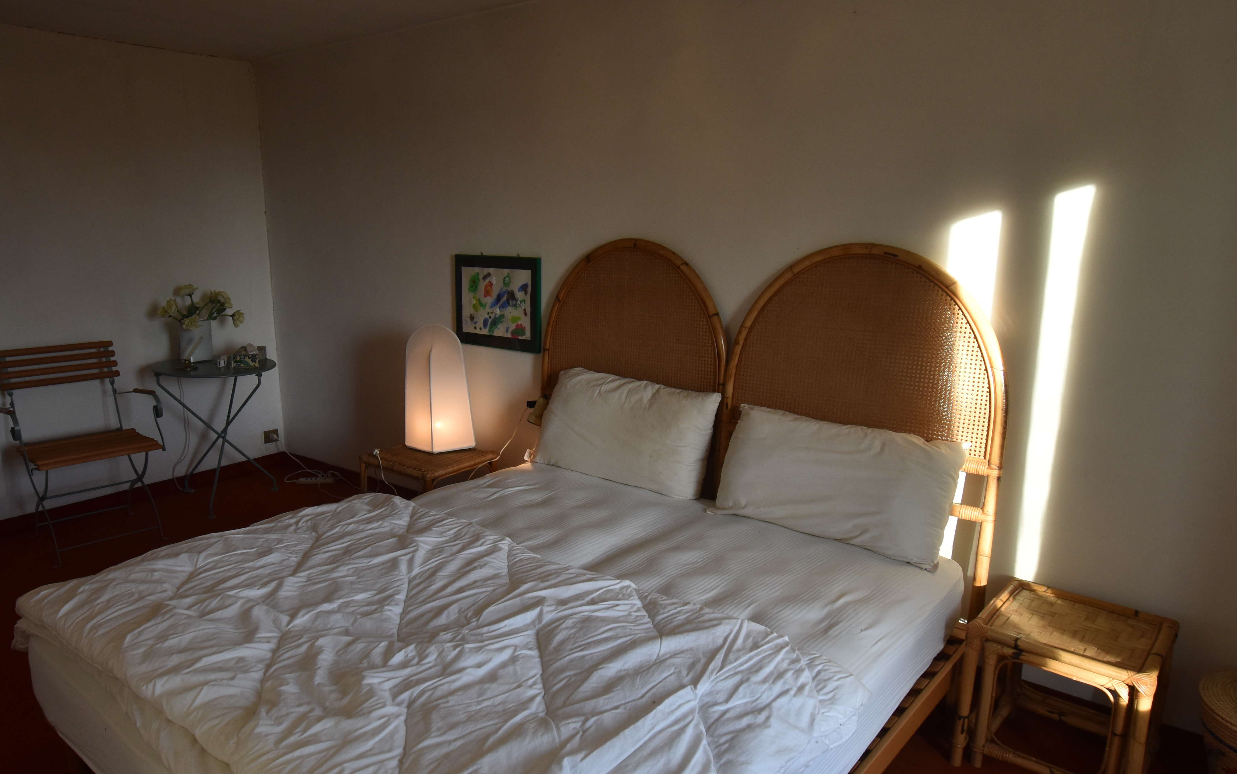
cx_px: 542
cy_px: 402
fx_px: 775
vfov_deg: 53.0
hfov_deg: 76.8
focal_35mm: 23
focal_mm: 10
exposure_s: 1/125
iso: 400
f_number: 5.6
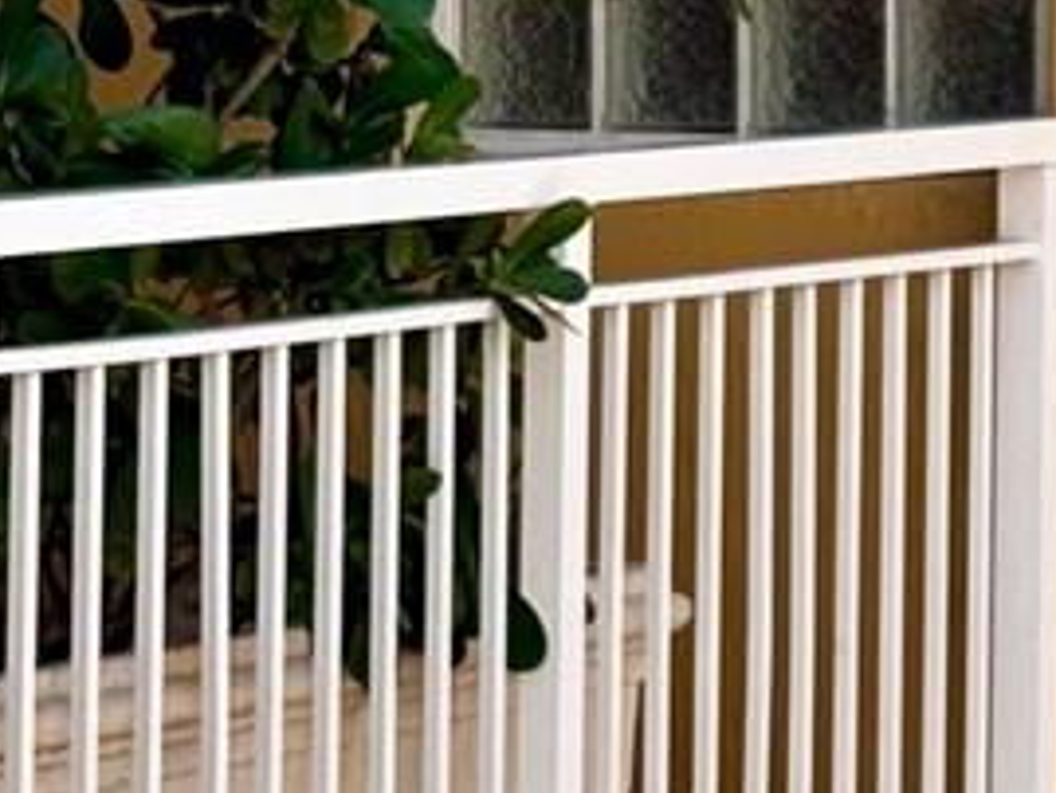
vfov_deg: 5.2
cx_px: 1668
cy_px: -349
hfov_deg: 6.8
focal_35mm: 285
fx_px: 8698
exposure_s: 1/1931
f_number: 1.78
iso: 100
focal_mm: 6.76
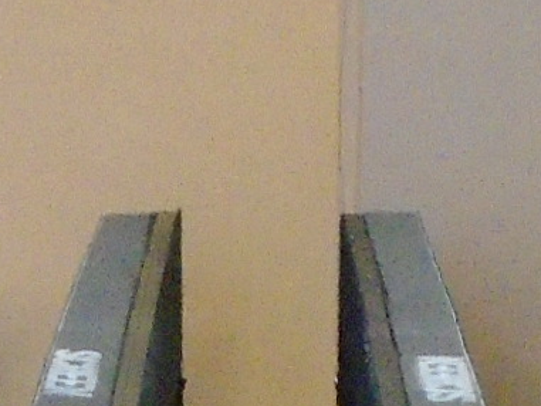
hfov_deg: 11.1
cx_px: 386
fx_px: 2767
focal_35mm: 177
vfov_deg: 7.1
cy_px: 1374
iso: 800
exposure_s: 1/15
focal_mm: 4.6
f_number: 3.2
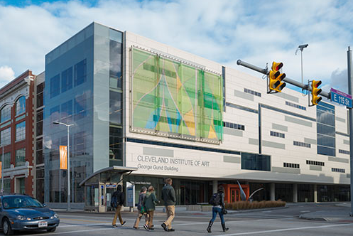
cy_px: 117
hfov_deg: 54.2
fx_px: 343
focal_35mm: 35
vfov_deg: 37.9
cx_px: 153
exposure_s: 1/350
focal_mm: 30
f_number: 6.7
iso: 250
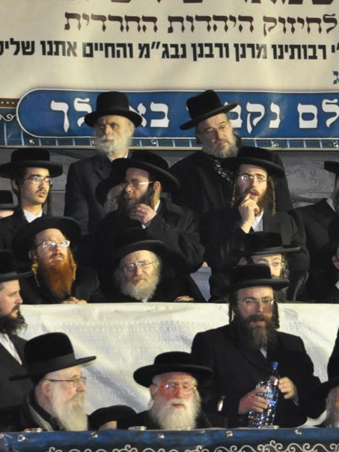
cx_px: 408
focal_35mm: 417
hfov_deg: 3.6
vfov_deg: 4.8
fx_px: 5446
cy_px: 201
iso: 2000
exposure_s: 1/60
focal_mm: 125
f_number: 5.6
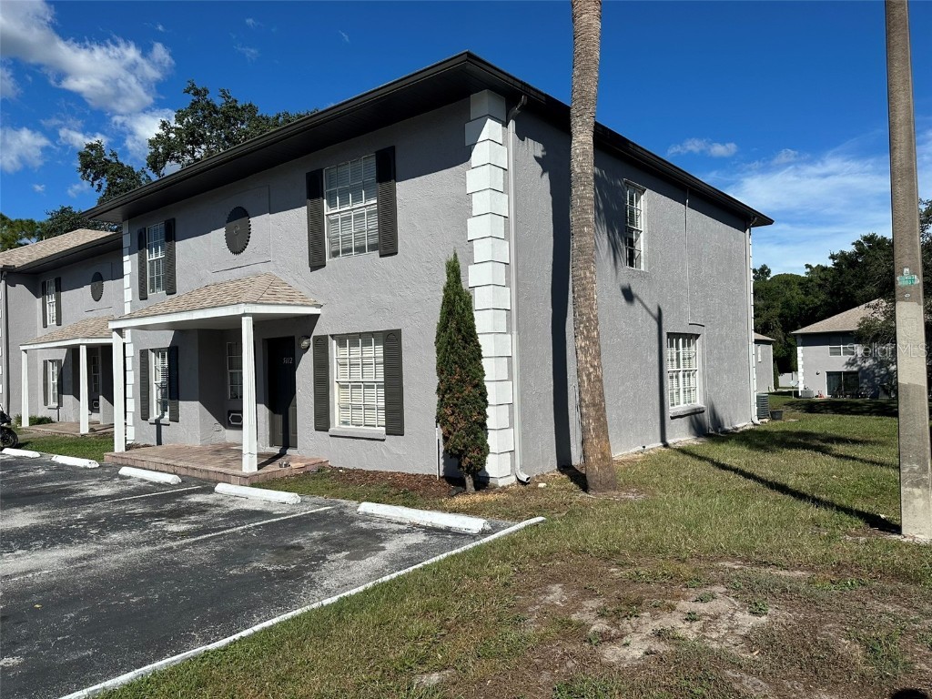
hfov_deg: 71.6
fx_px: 646
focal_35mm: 24
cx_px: 466
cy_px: 350
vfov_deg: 56.8
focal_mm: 6.86
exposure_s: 1/8197
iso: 80
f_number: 1.78
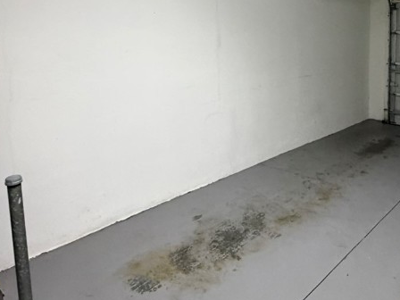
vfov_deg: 42.6
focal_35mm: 32
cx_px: 279
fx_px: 370
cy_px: 69
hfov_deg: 55.1
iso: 640
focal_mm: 2.22
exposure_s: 1/60
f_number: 2.2
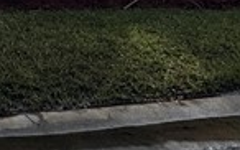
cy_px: -272
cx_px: -174
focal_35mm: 104
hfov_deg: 17.0
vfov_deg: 10.0
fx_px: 680
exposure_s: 1/4132
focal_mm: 2.22
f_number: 2.2
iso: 50
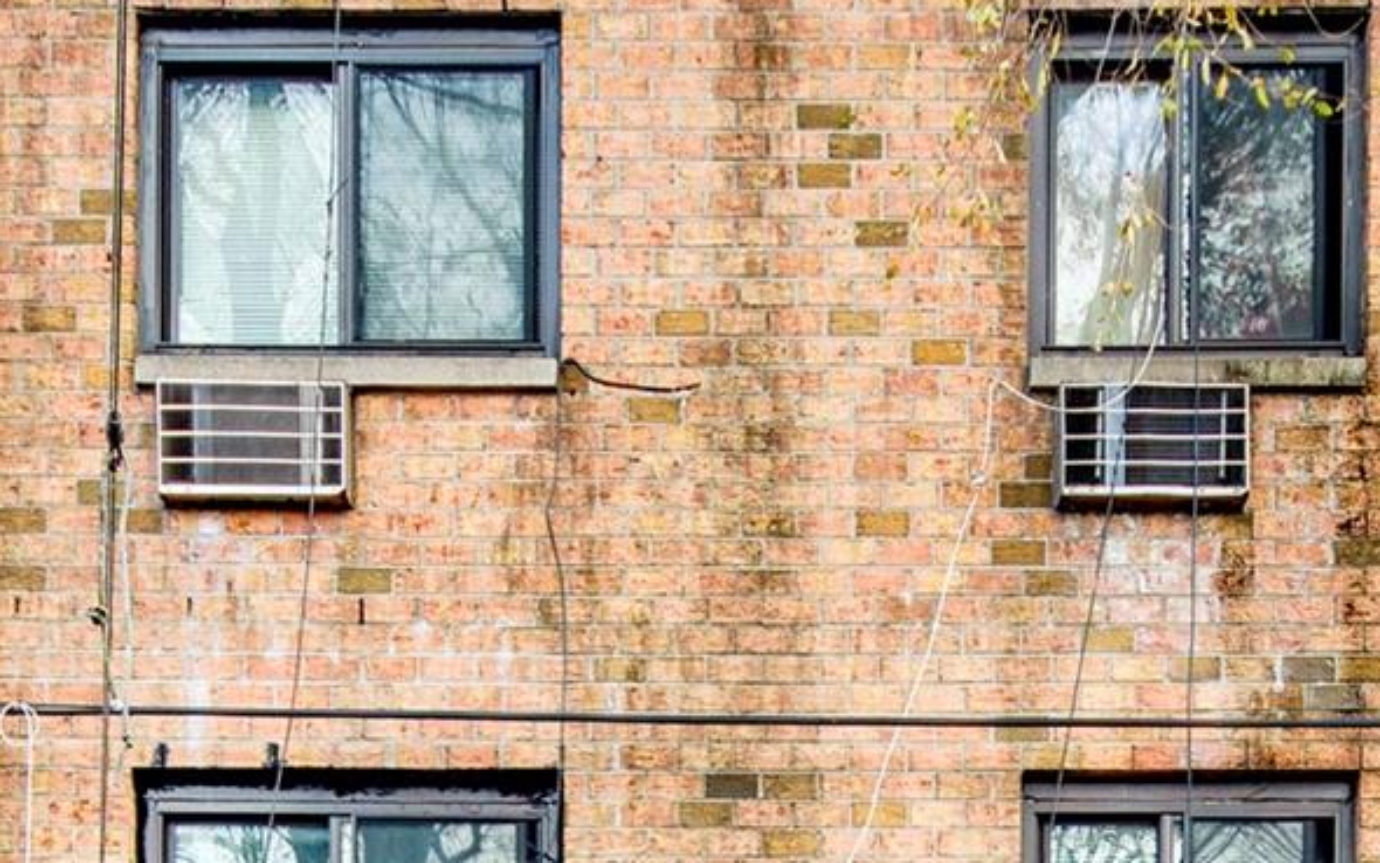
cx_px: 891
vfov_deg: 22.1
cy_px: 1318
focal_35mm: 48
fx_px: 1797
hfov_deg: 41.6
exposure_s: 1/40
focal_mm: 9
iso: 100
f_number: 8
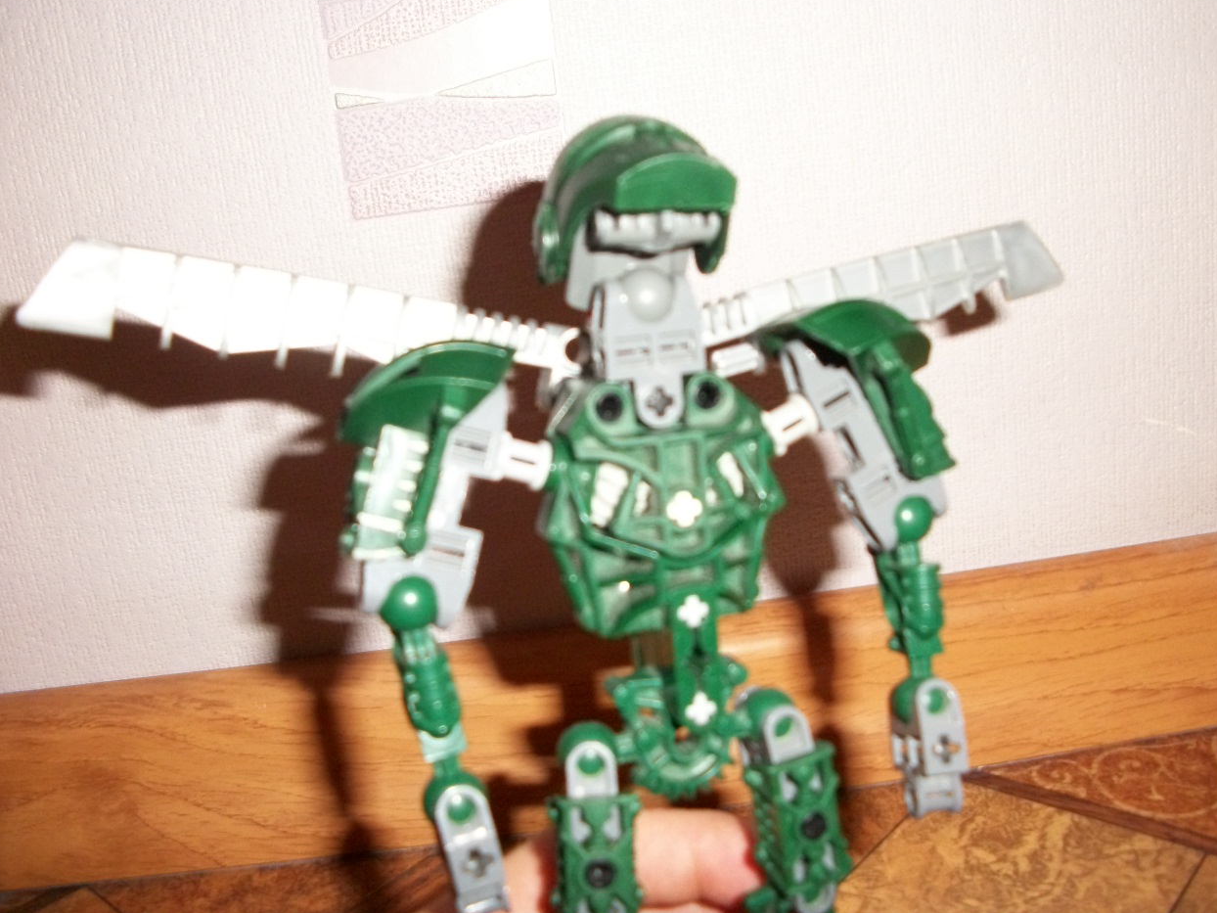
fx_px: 1266
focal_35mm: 36
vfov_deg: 39.7
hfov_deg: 51.4
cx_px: 610
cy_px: 447
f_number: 3.1
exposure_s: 1/125
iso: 250
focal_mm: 6.3
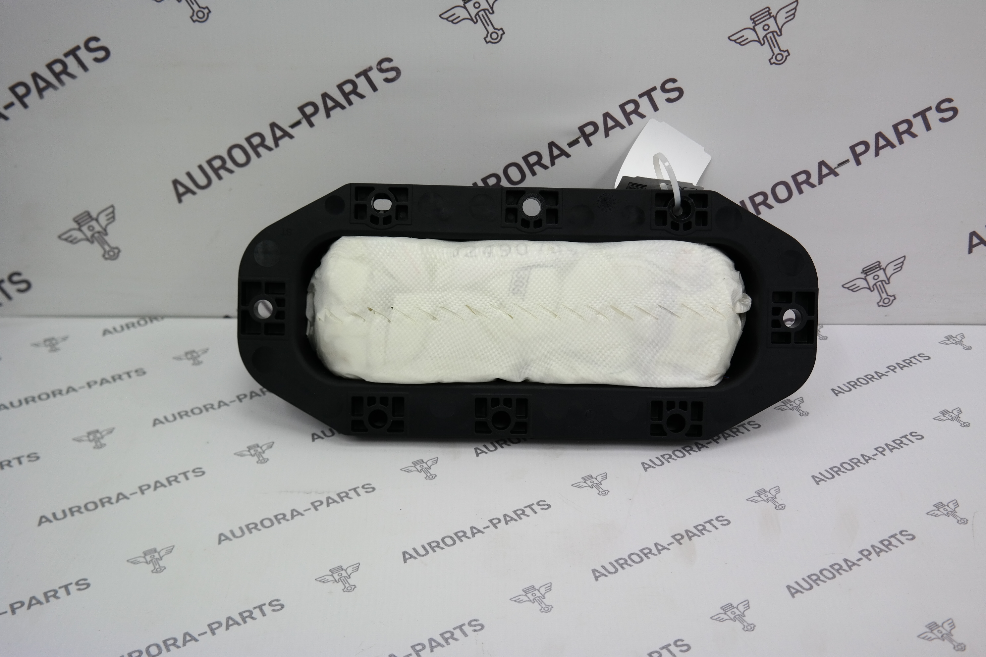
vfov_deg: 35.1
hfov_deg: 50.7
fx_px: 1041
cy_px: 328
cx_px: 493
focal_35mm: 38
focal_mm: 25
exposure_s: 1/100
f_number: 4
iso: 200
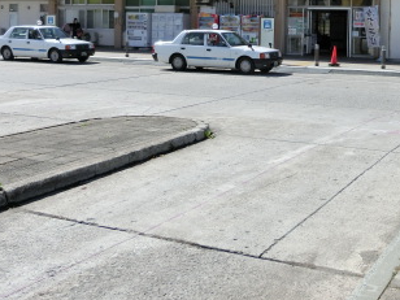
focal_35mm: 52
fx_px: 601
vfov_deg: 27.3
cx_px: 284
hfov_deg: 36.2
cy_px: 45
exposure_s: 1/1000
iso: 80
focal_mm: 4.5
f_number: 3.5
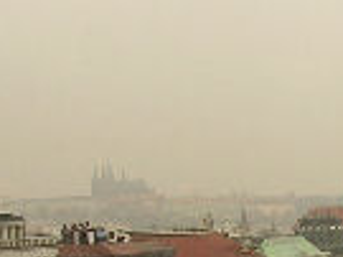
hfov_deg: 13.1
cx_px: 478
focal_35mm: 144
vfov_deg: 10.2
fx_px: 1426
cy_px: 260
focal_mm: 5.8
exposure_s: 1/230
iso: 50
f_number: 2.8
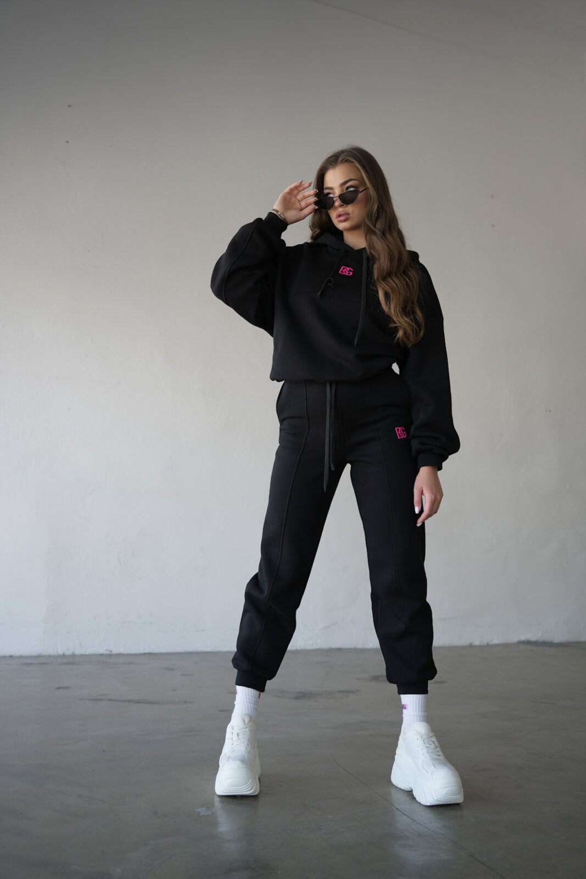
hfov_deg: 39.2
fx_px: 823
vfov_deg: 56.2
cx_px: 293
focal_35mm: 34
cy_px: 440
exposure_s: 1/100
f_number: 2.8
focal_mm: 33.7
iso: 160
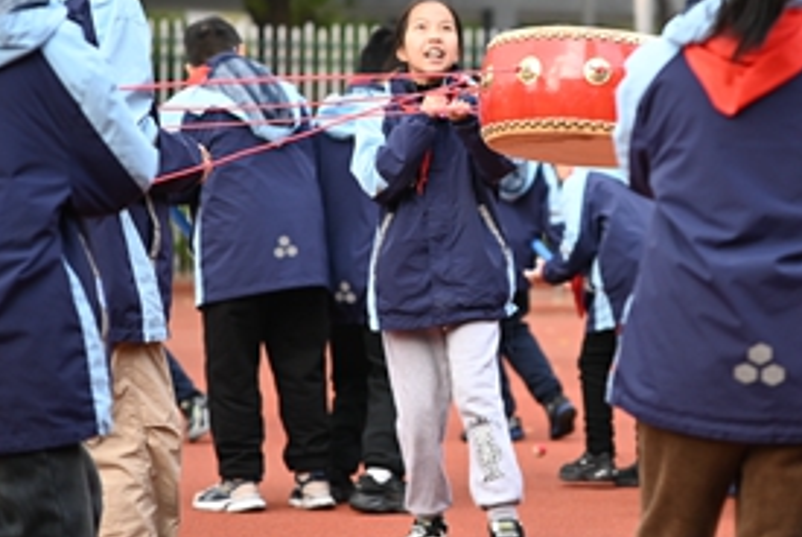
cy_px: 114
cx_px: 586
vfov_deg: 7.5
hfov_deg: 11.2
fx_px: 4081
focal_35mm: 183
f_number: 1.7
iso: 200
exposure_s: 1/1600
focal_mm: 56
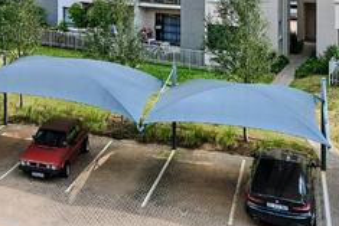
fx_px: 481
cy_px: -44
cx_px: 19
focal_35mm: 51
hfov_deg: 35.9
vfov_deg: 24.1
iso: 800
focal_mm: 10
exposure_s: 1/1000
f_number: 8
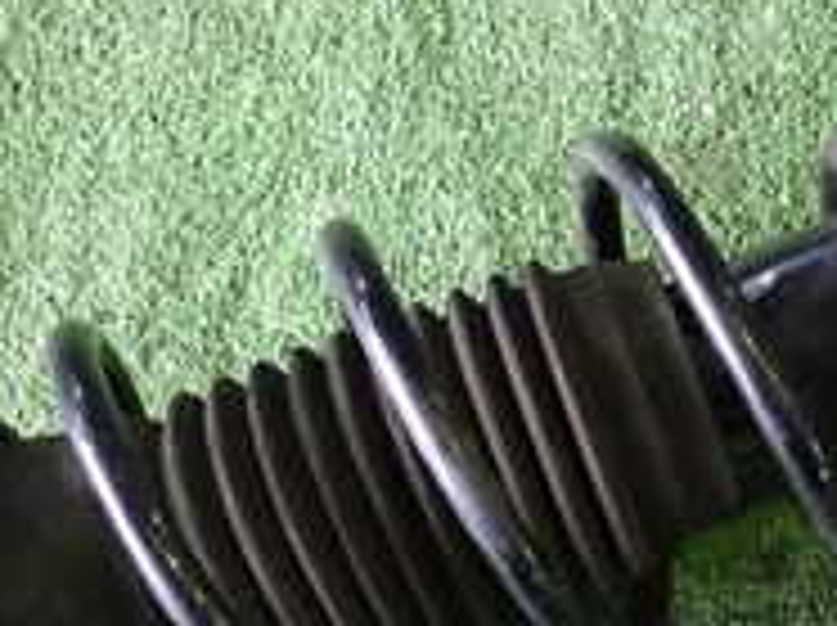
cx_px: 981
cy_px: 414
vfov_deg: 15.2
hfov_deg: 19.2
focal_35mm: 97
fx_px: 2342
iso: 800
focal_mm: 5.4
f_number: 2.3
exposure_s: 1/30
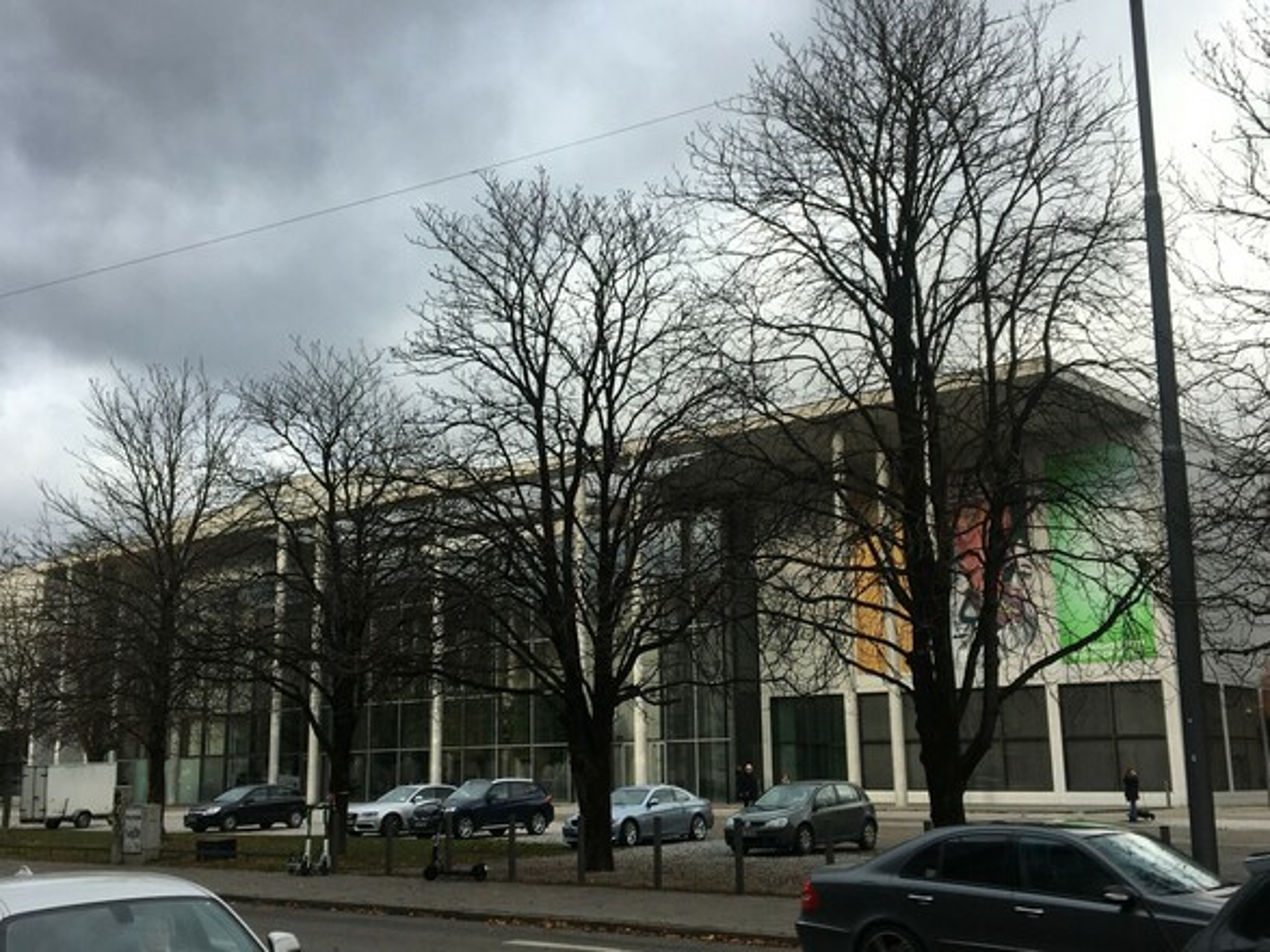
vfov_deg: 48.2
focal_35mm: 29
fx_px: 1064
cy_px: 476
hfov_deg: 61.7
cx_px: 635
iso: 25
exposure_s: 1/329
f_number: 2.2
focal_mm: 4.15
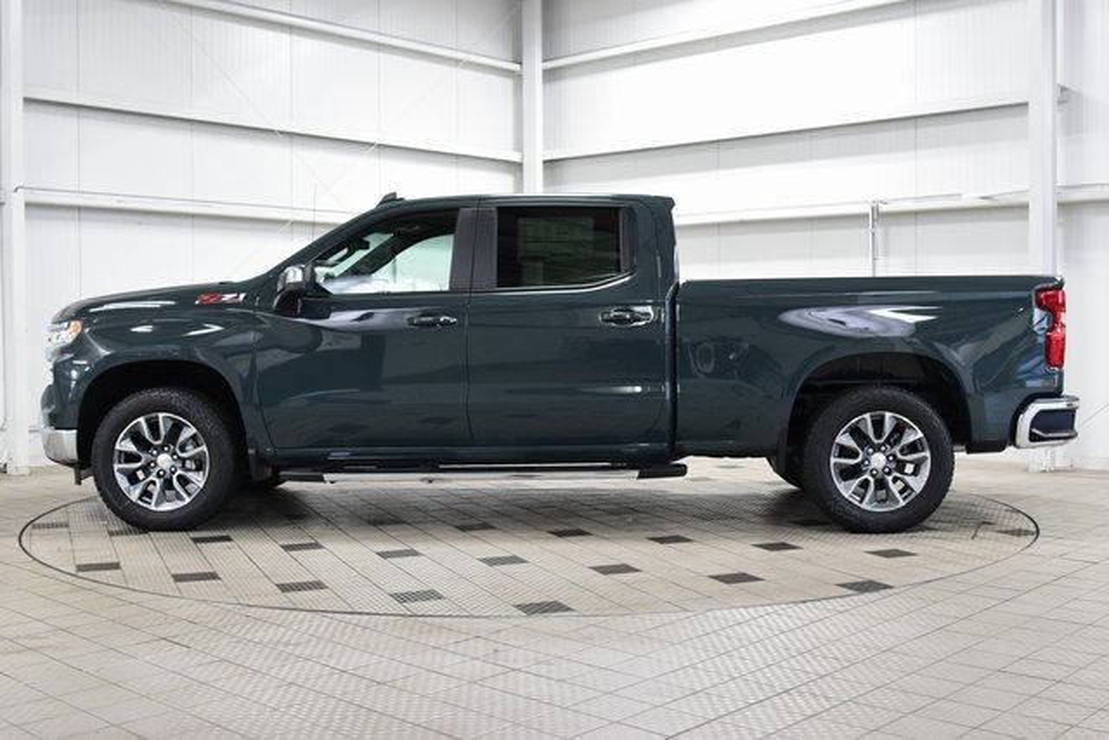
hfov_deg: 47.9
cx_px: 554
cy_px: 370
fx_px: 1248
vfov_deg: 33.0
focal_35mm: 40
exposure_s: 1/60
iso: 1600
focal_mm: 27
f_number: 5
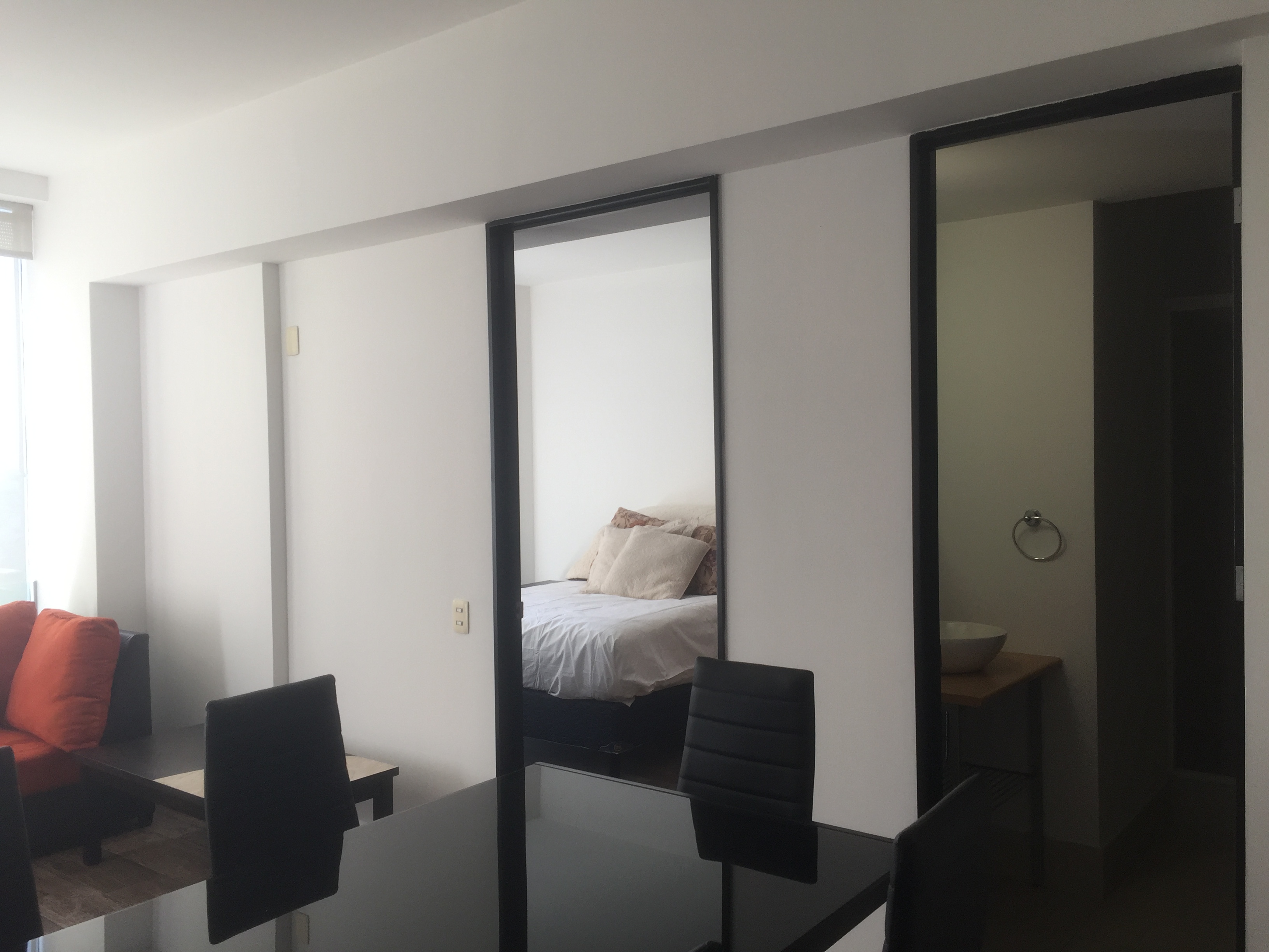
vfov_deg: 48.2
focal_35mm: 29
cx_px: 634
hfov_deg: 61.7
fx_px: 1063
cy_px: 476
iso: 40
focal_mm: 4.15
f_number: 2.2
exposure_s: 1/120
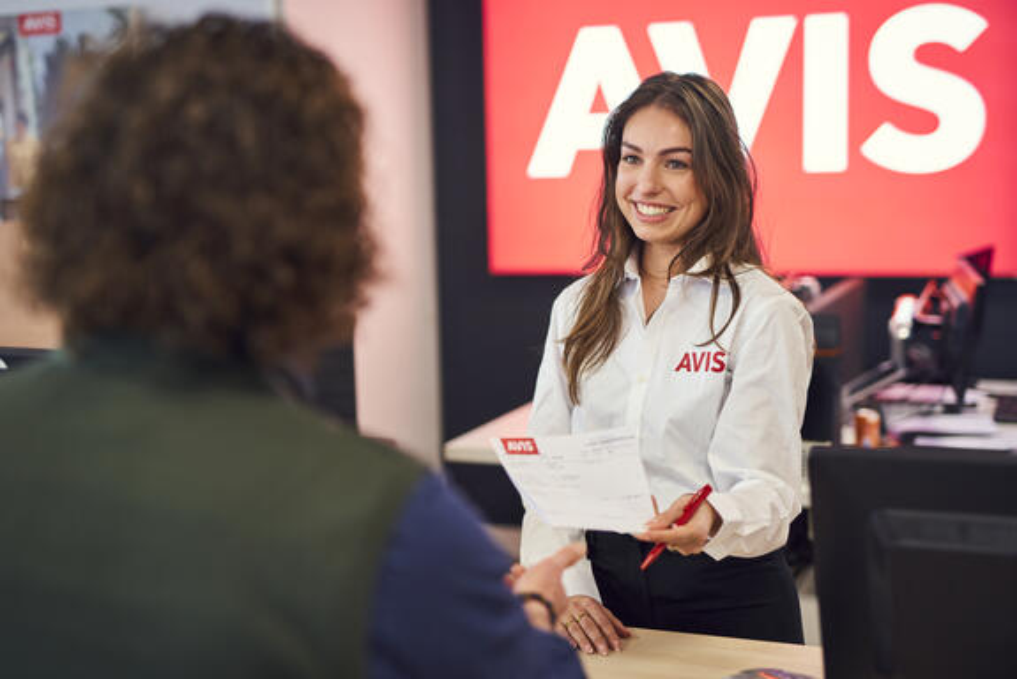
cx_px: 508
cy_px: 340
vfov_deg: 27.0
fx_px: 1413
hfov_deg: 39.6
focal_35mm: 50
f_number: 1.8
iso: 250
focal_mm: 50
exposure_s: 1/160
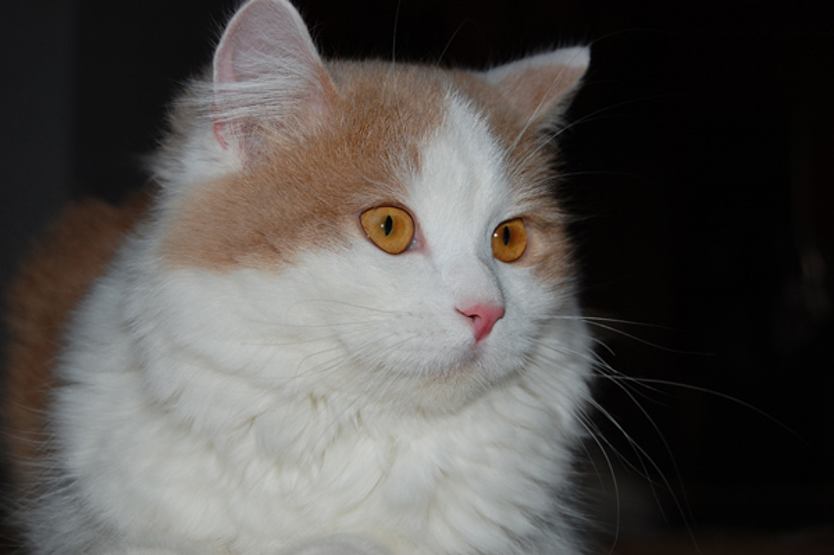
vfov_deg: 17.5
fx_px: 1805
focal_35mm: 78
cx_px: 417
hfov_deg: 26.0
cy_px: 278
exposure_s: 1/125
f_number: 5.6
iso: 200
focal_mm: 52
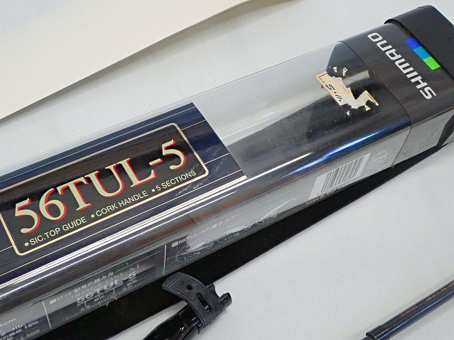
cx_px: 227
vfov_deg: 33.6
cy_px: 170
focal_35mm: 43
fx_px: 564
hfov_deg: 43.9
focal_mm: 7.86
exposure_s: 1/60
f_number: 4
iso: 800
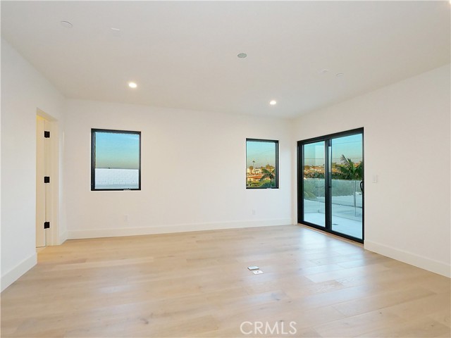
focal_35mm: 16
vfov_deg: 78.1
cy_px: 169
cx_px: 226
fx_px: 208
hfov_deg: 94.5
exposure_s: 1/160
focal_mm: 8
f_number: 8
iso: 2500
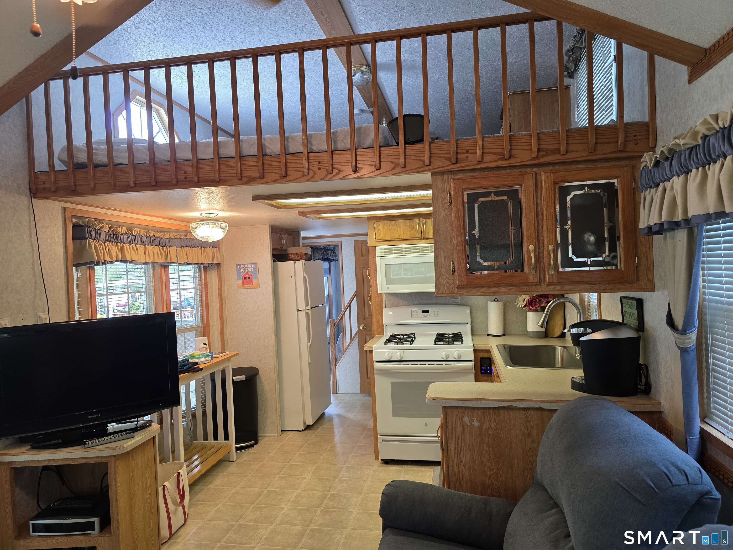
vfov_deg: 58.9
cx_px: 366
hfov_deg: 73.9
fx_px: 487
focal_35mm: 23
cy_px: 275
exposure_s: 1/120
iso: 160
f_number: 1.7
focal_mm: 6.3
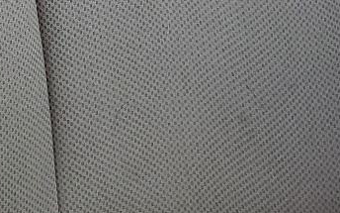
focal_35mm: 128
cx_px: -267
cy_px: -135
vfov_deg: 9.8
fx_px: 1186
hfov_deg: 14.4
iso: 52
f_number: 1.5
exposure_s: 1/120
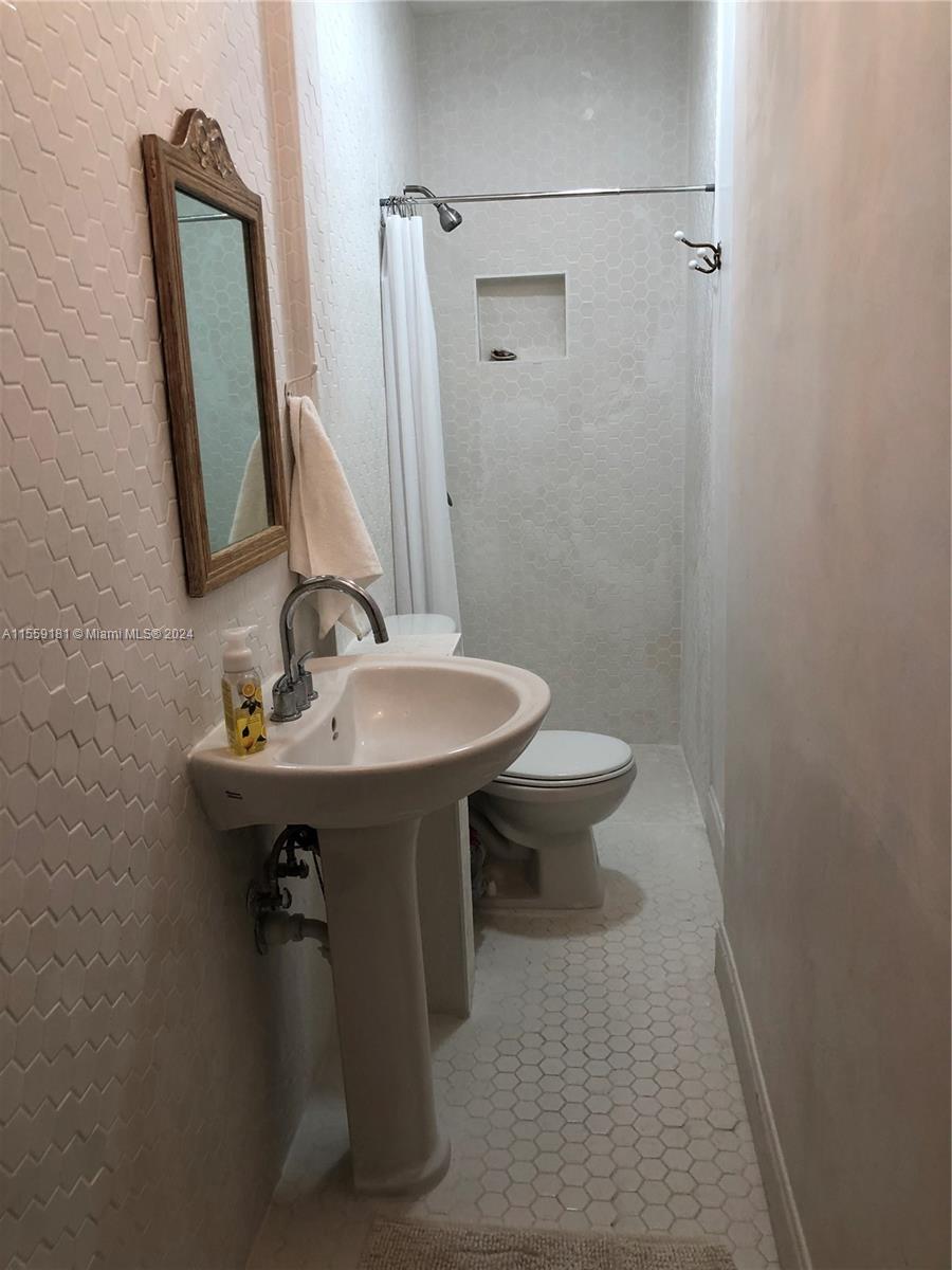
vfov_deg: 63.4
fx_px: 1027
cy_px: 635
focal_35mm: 28
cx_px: 476
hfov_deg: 49.7
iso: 25
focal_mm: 3.99
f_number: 1.8
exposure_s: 1/30
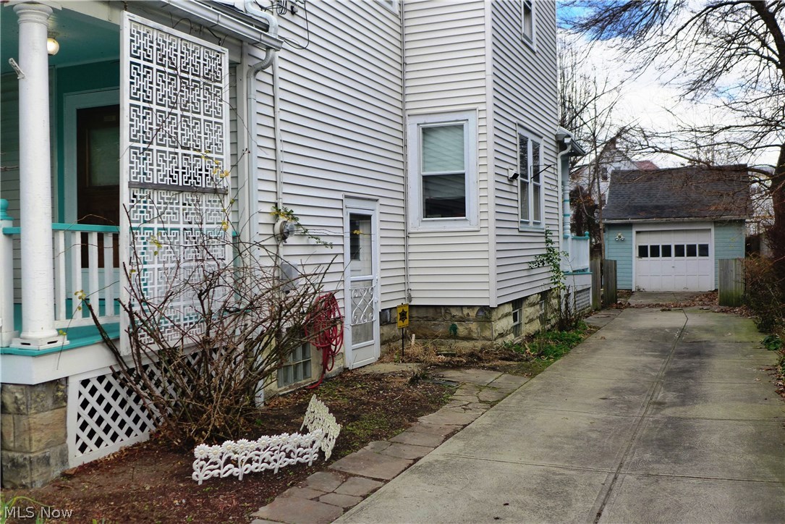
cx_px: 392
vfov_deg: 36.0
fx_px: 807
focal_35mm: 37
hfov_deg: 51.9
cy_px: 262
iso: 160
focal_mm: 7.3
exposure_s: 1/800
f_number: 1.7
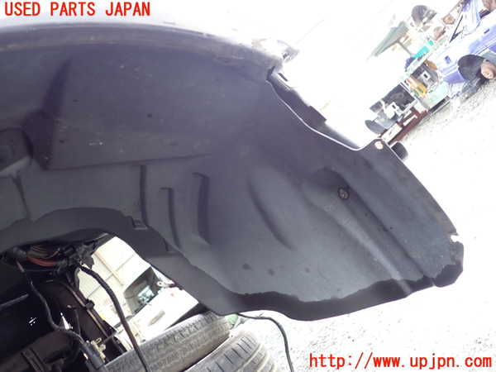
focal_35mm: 30
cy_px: 186
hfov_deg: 60.0
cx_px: 248
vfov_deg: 46.8
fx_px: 430
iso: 200
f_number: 2.3
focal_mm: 5.4
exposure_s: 1/80
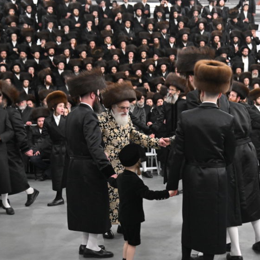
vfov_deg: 27.7
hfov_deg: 27.6
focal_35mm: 62
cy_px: 150
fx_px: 527
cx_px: 163
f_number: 4
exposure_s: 1/250
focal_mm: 40
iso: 2000
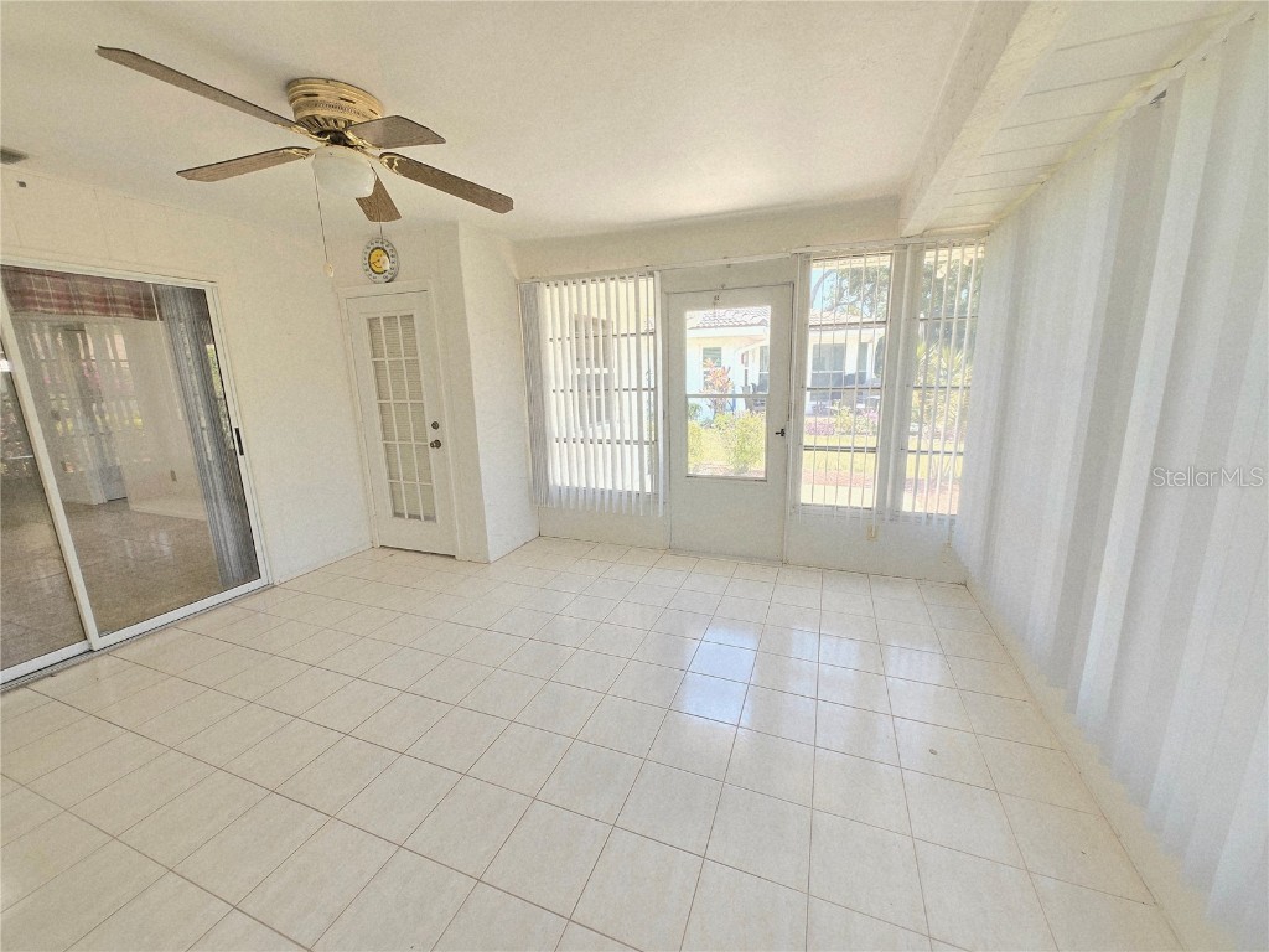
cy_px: 476
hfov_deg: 106.2
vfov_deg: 89.9
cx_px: 634
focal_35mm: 13
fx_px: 477
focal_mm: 1.7
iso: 40
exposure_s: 1/60.2
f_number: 2.2
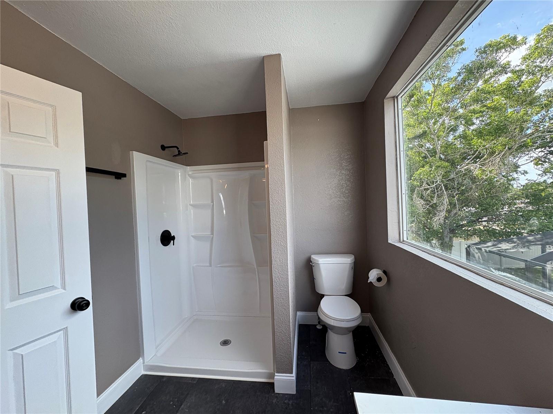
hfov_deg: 102.1
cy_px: 207
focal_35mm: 14
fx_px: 224
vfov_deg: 85.7
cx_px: 276
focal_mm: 2.22
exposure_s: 1/122
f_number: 2.2
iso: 40
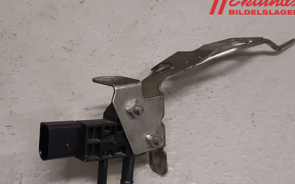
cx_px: 149
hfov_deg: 66.5
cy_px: 102
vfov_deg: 44.5
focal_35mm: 28
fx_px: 225
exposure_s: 1/50
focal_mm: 3.93
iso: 100
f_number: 1.7
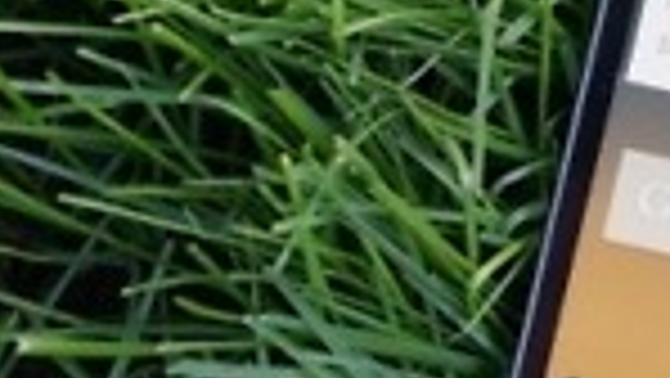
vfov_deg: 5.0
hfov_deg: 8.9
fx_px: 4302
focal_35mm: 242
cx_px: 598
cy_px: 374
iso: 250
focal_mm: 30
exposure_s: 1/60
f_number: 4
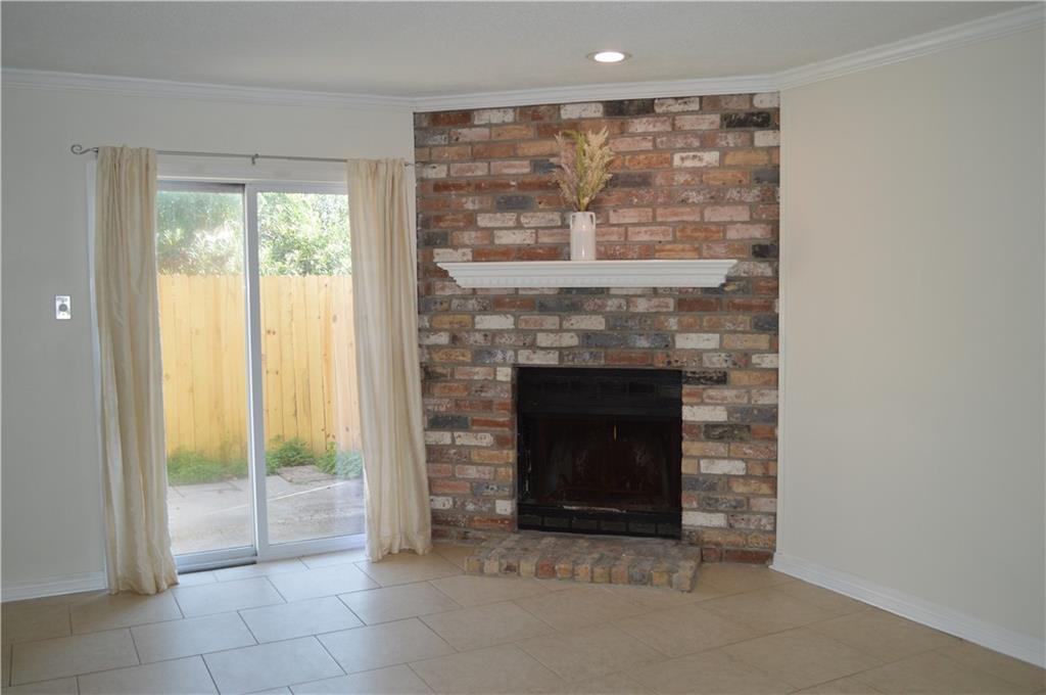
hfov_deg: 57.3
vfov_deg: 39.9
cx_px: 523
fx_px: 958
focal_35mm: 33
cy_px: 348
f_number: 4
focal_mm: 22
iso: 320
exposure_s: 1/125
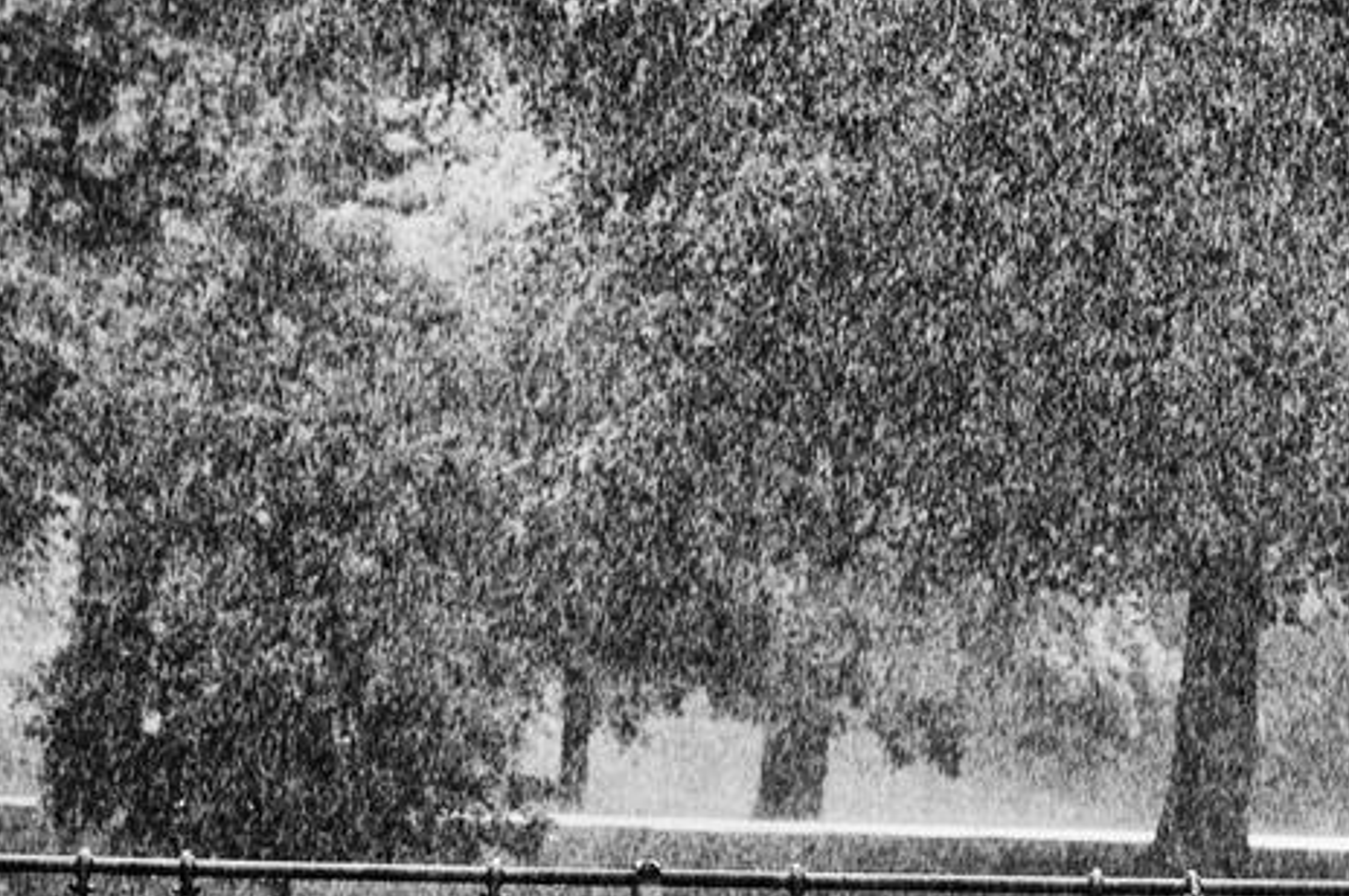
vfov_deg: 2.4
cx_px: 1359
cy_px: 864
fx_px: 21741
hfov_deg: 3.6
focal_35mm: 581
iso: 720
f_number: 5
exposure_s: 1/250
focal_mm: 180
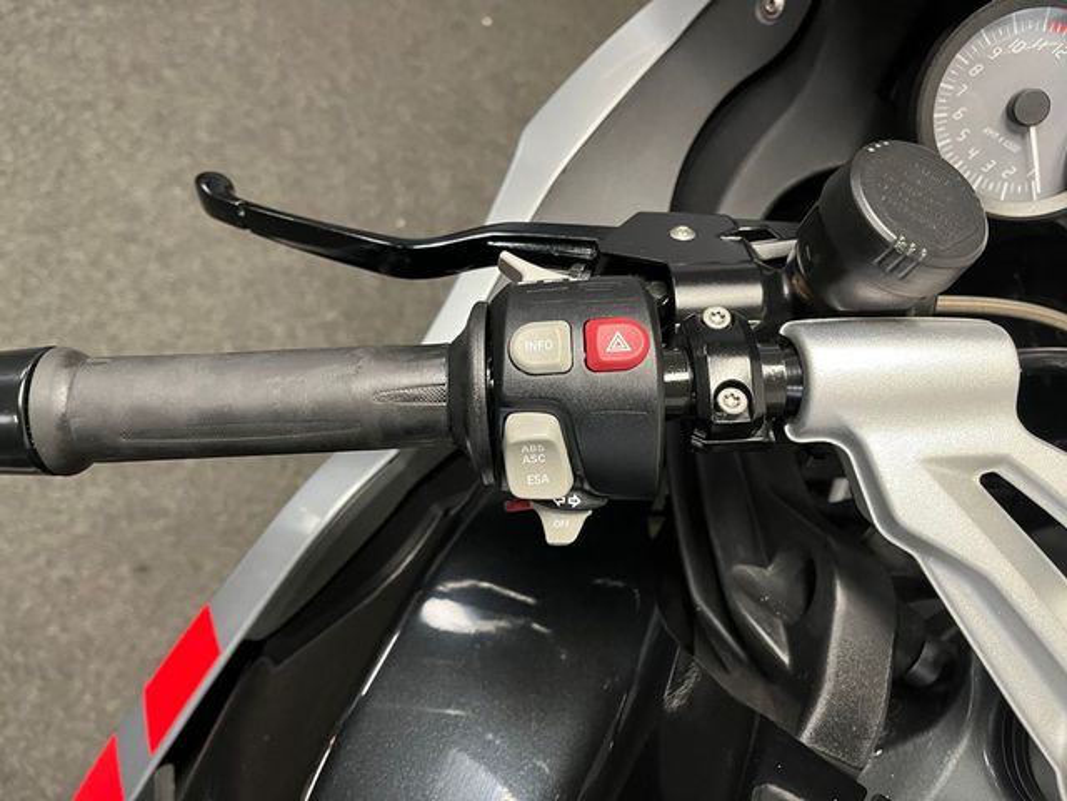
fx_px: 801
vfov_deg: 53.1
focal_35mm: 26
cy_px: 400
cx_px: 534
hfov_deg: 67.3
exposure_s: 1/50
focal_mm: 5.1
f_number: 1.6
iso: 400
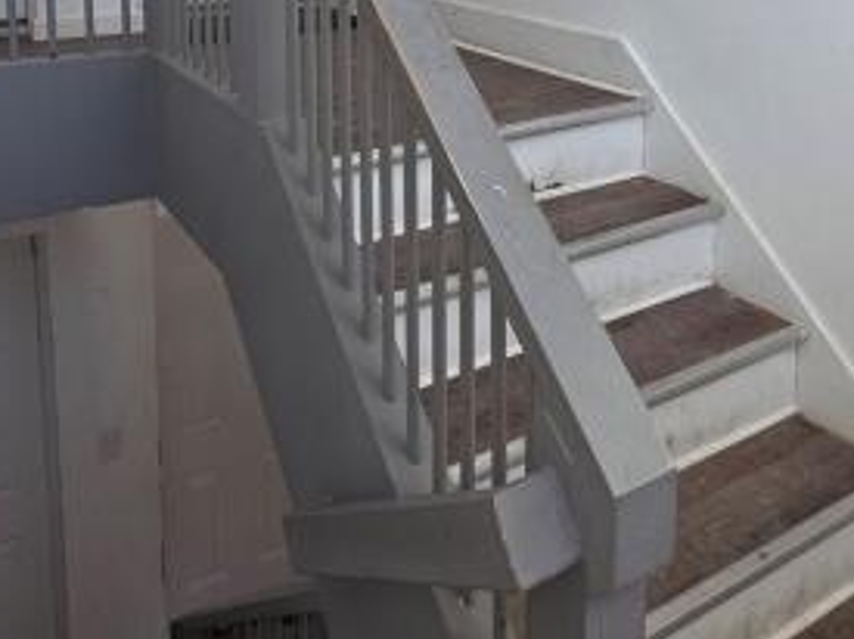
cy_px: -12
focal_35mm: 34
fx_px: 838
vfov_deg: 37.0
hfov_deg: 54.0
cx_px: 432
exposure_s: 1/60
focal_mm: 2.2
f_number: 1.9
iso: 32
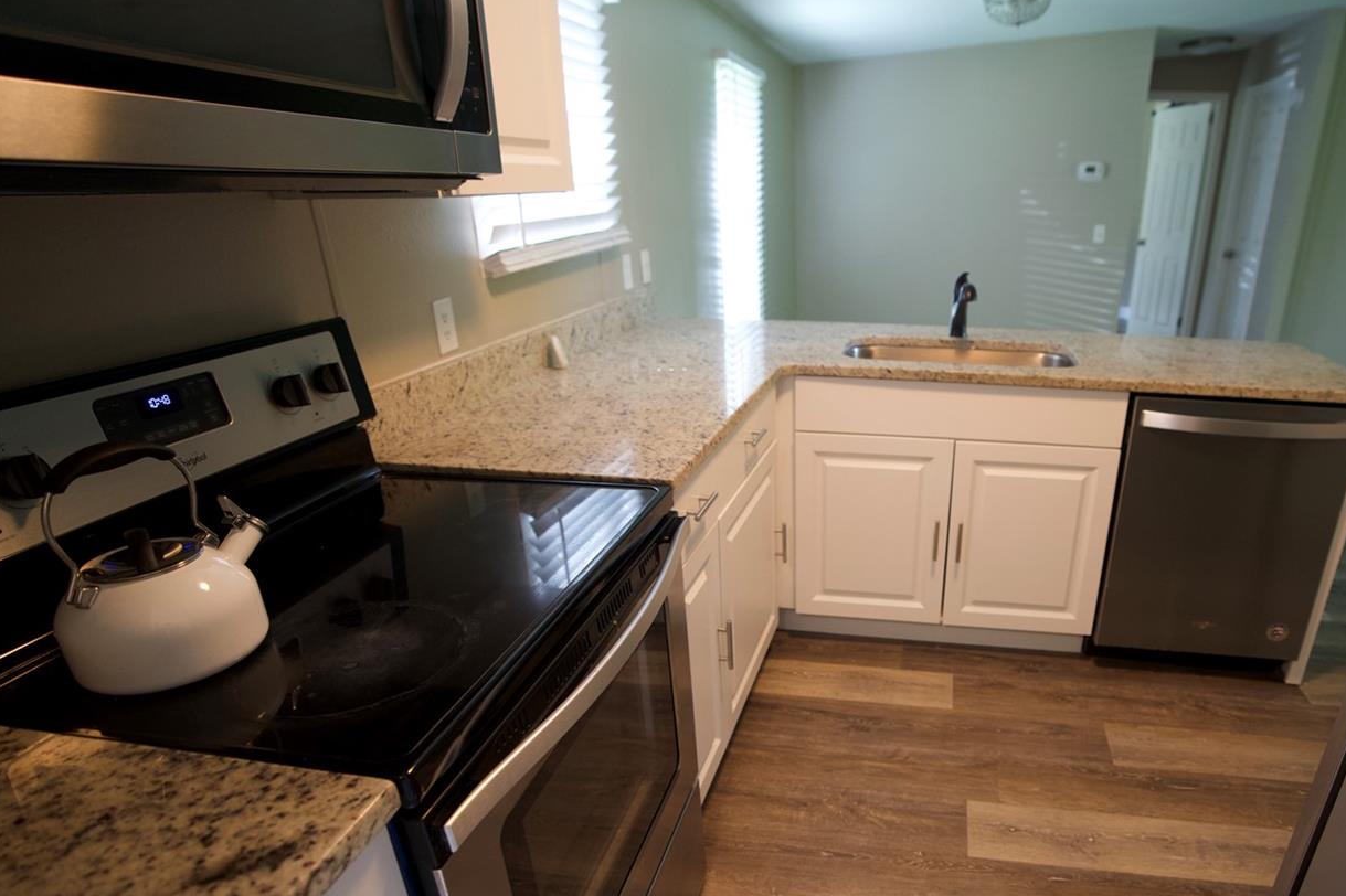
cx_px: 824
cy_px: 531
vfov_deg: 59.1
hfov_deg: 80.0
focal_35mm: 21
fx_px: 785
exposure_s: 1/160
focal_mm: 16
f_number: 2.8
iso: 1600
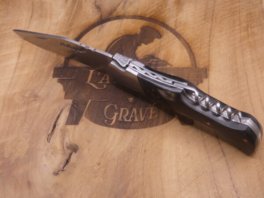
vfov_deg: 31.5
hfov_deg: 41.2
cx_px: 132
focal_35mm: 46
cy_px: 99
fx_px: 351
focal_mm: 8.2
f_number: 3.8
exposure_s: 1/80
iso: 400
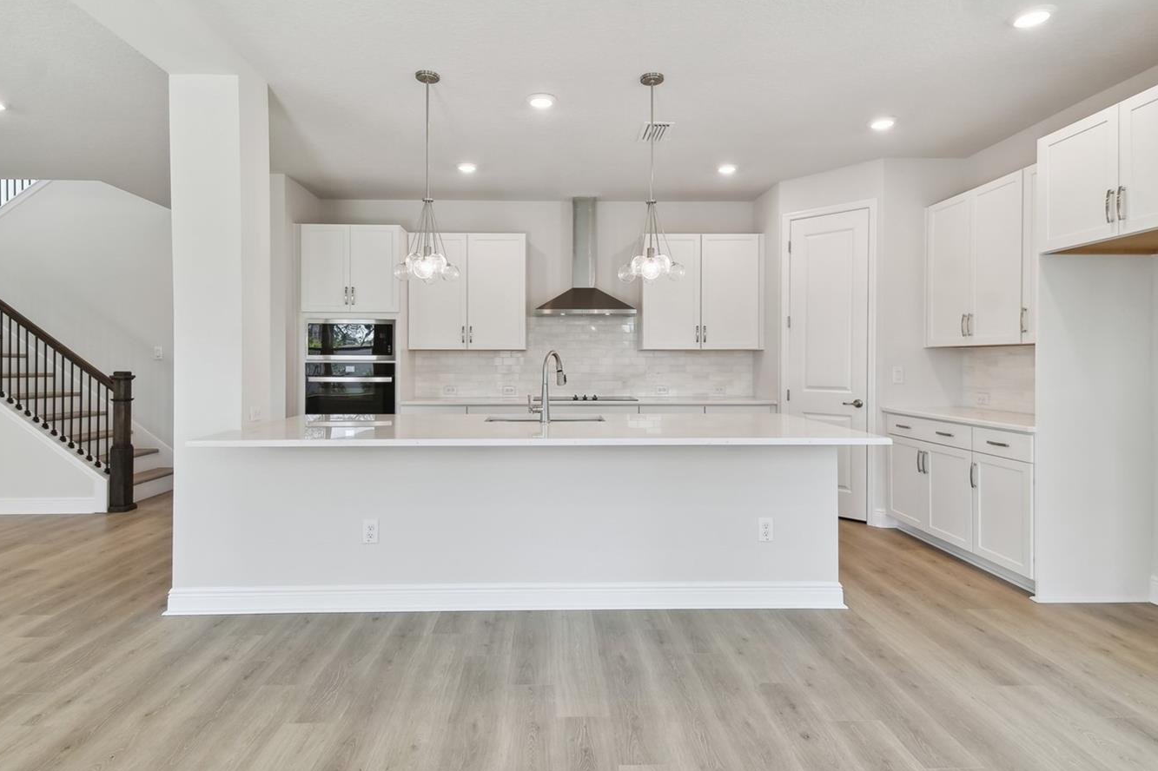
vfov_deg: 67.2
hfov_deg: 90.0
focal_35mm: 18
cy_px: 348
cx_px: 560
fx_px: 579
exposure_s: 1/30
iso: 100
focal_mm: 10
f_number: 7.1
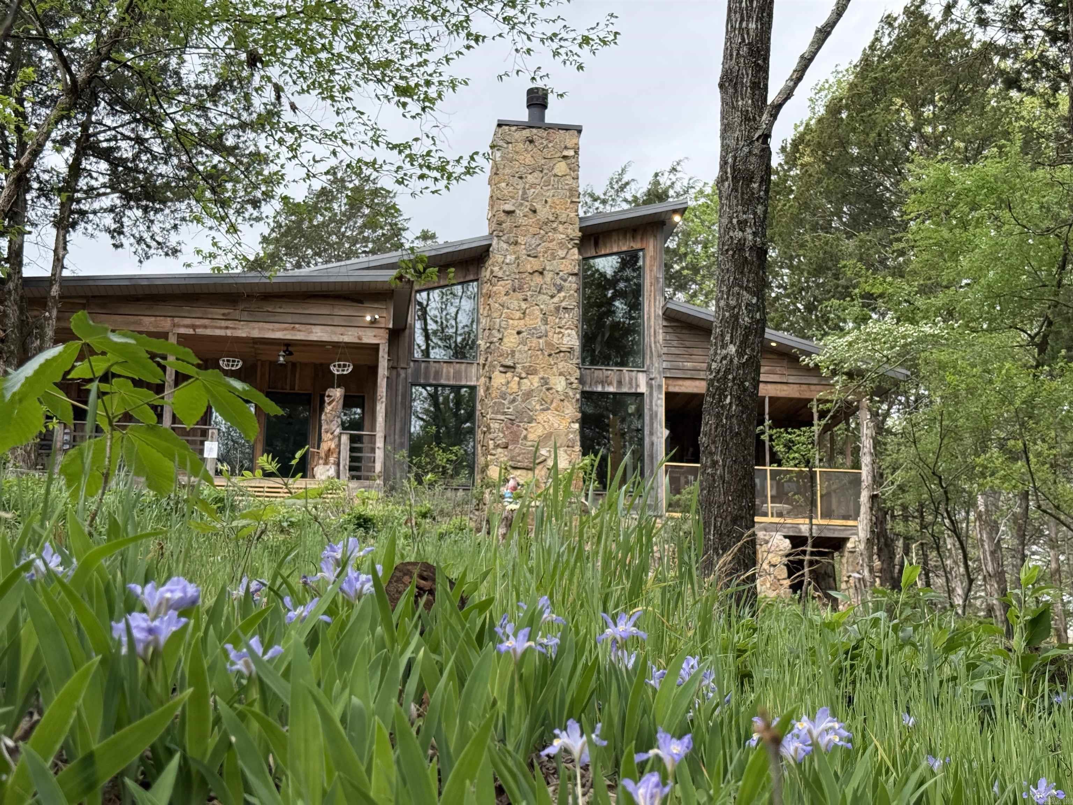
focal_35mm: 48
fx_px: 1488
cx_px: 536
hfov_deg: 39.7
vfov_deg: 30.3
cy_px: 402
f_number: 1.78
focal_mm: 6.76
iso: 100
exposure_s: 1/1715
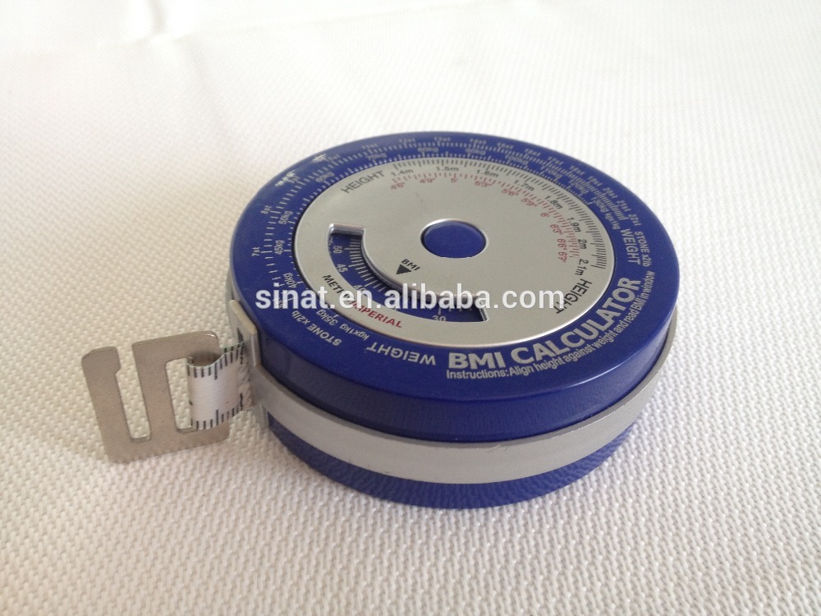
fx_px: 830
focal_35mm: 35
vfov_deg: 40.7
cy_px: 308
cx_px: 410
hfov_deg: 52.6
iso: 50
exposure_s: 1/24
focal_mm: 4.28
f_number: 2.4
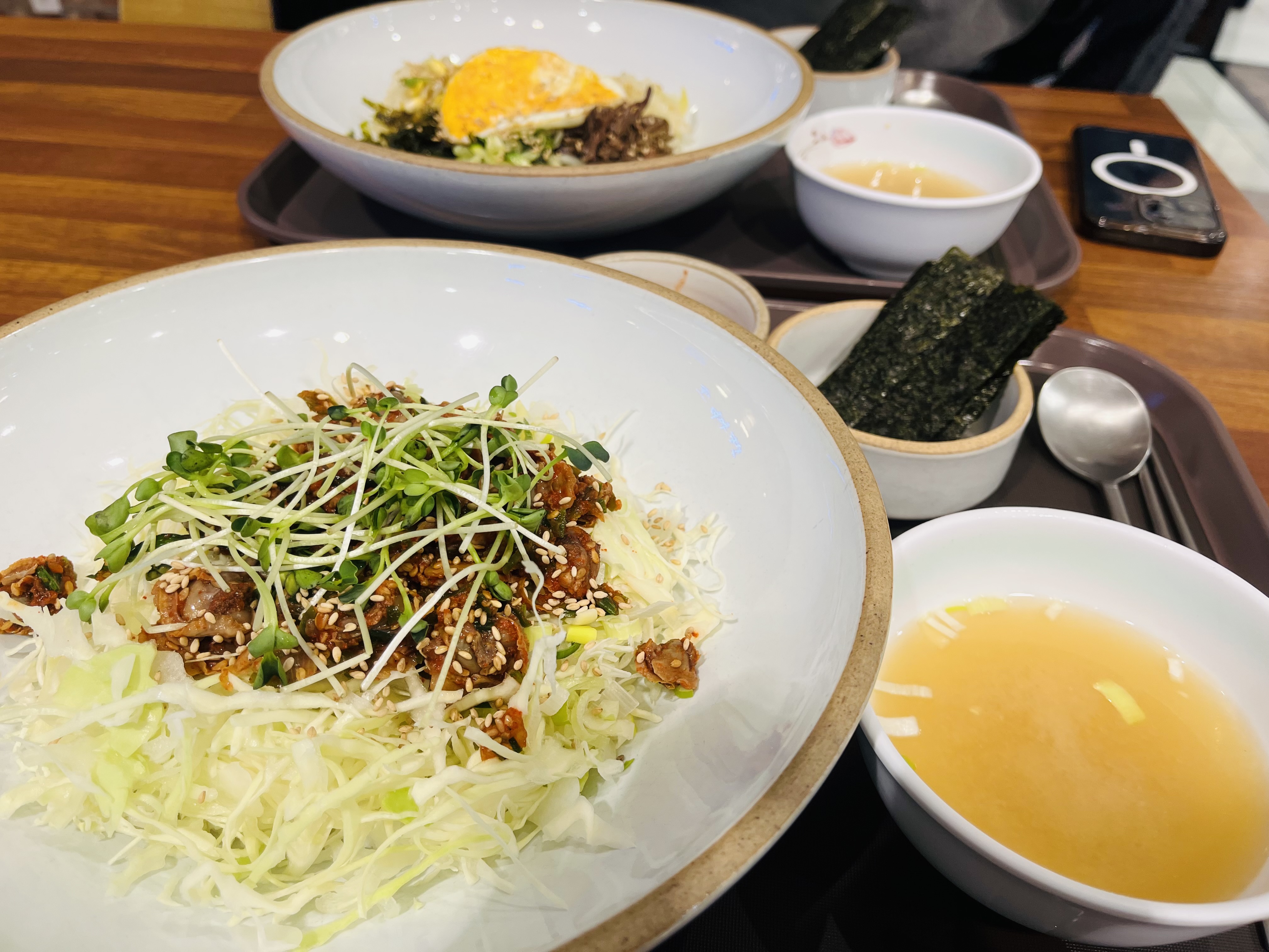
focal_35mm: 26
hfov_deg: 67.3
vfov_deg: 53.1
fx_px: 953
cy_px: 476
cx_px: 634
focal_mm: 5.1
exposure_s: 1/60
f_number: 1.6
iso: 64
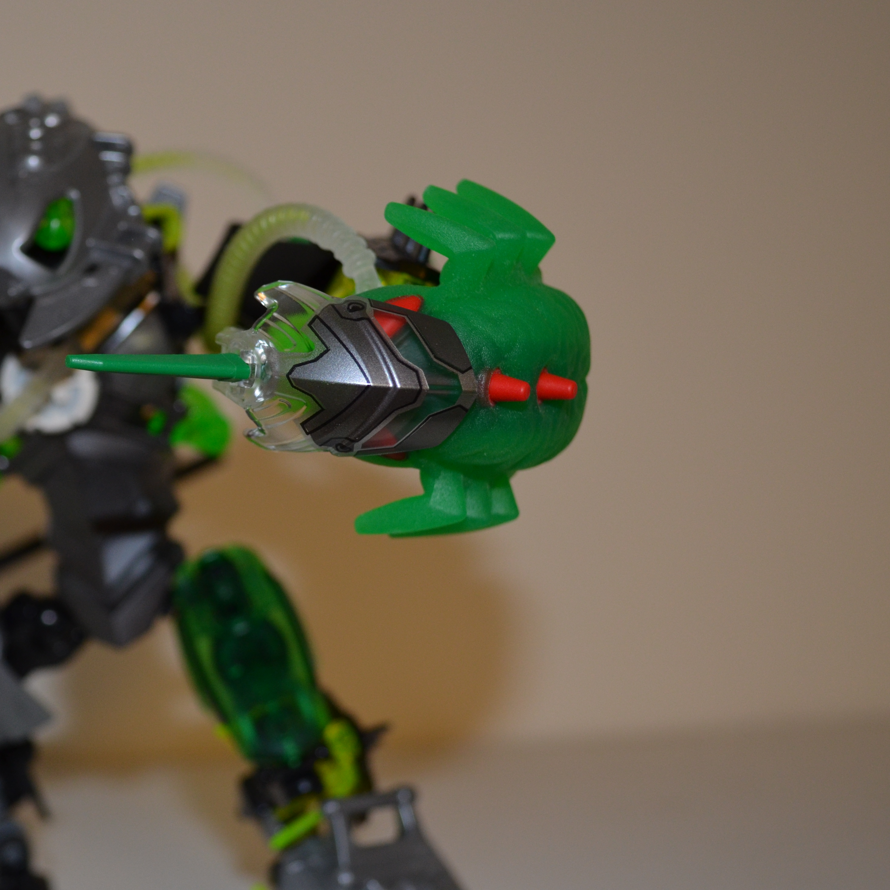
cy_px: 454
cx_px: 147
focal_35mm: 60
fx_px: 1745
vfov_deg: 28.6
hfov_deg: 27.9
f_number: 4.5
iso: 640
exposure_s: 1/60
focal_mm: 28
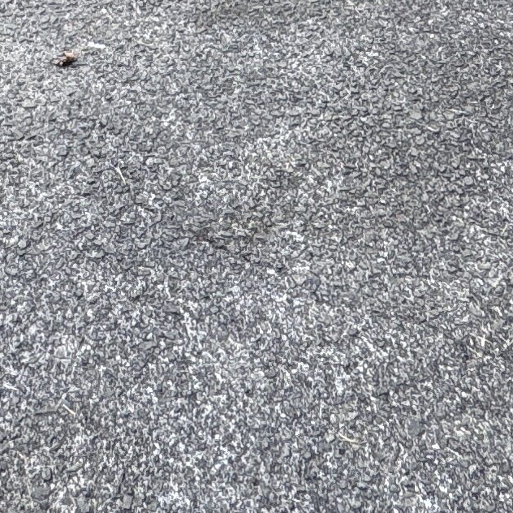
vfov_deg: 15.2
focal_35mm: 79
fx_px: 1325
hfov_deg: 21.7
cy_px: -640
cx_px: 119
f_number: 2.2
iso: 40
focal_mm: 2.22
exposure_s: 1/230
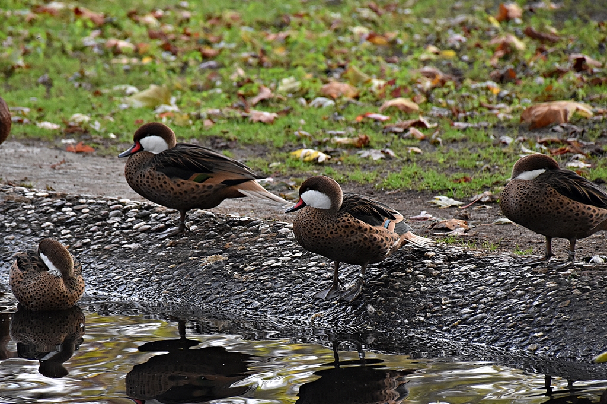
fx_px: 3538
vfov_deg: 6.5
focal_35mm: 210
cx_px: 304
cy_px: 202
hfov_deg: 9.8
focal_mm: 140
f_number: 5.6
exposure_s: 1/500
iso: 1800
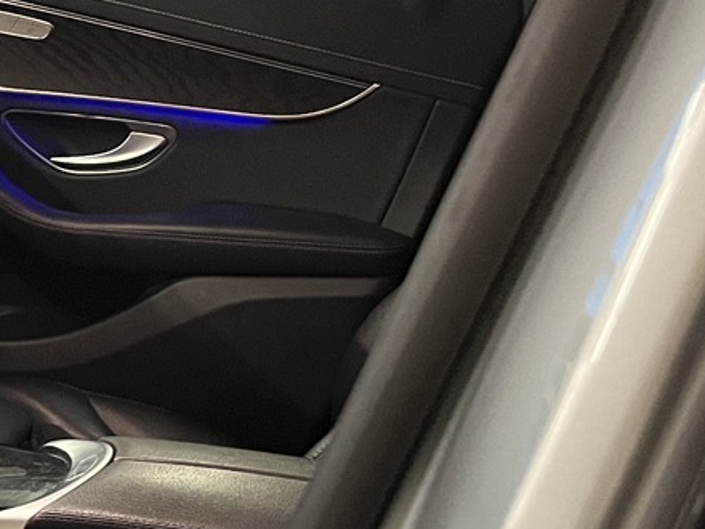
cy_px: 425
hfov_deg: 20.2
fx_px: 1731
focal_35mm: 85
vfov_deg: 17.2
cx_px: -314
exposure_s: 1/50
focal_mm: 5.1
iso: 500
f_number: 1.6
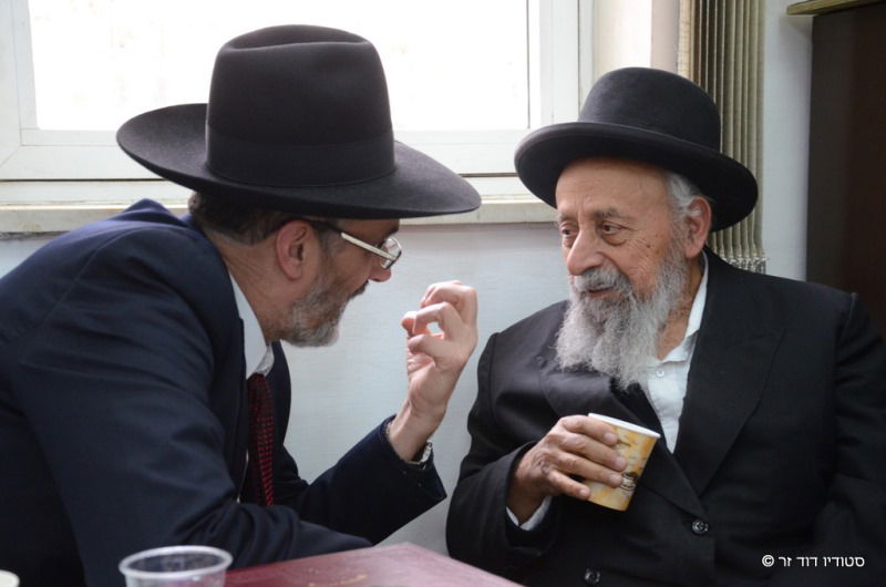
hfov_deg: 33.5
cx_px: 443
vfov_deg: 22.5
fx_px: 1474
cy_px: 294
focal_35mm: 60
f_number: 5
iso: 2000
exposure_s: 1/125
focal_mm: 40
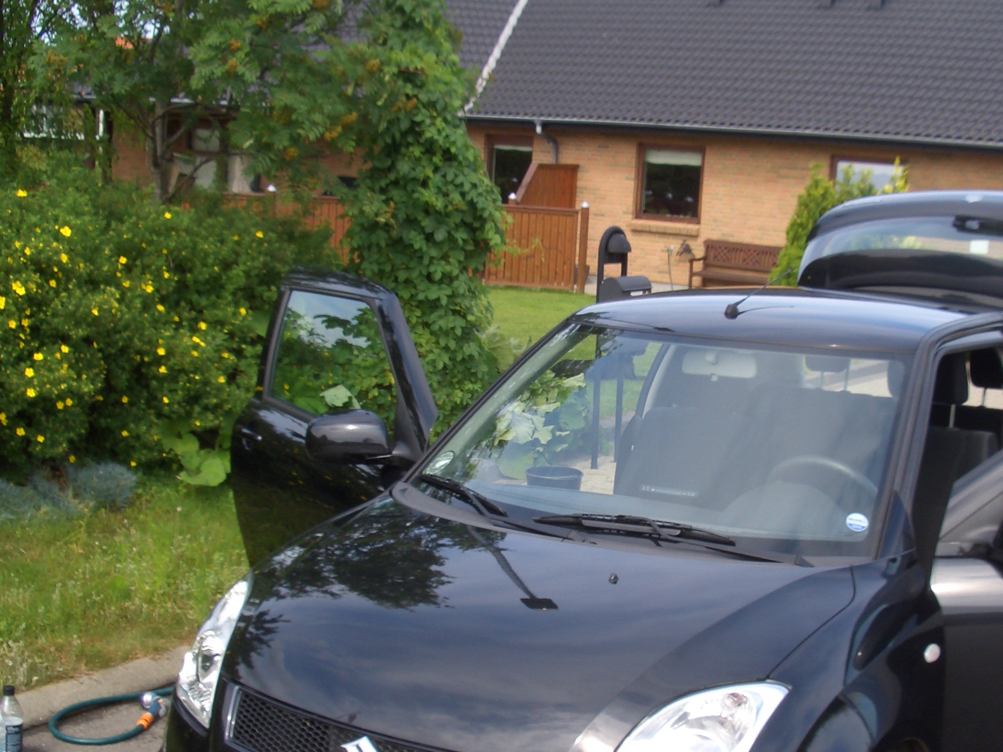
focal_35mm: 51
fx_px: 1478
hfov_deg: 37.3
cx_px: 601
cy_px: 427
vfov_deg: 28.5
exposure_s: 1/200
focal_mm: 5.8
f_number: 4.3
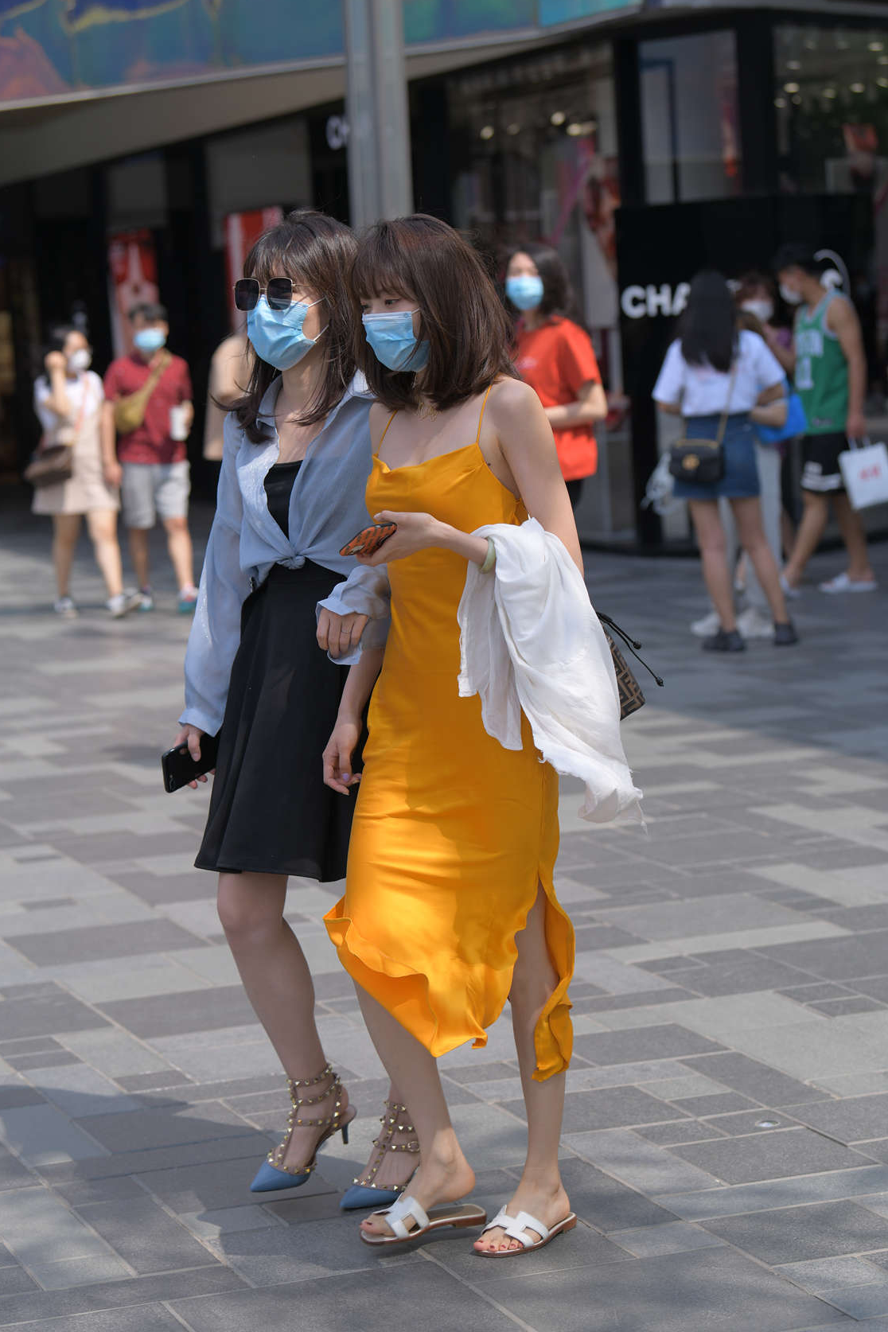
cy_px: 648
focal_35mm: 86
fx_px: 3182
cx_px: 462
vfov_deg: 23.6
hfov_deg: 15.9
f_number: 4
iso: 110
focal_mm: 80
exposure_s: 1/1000
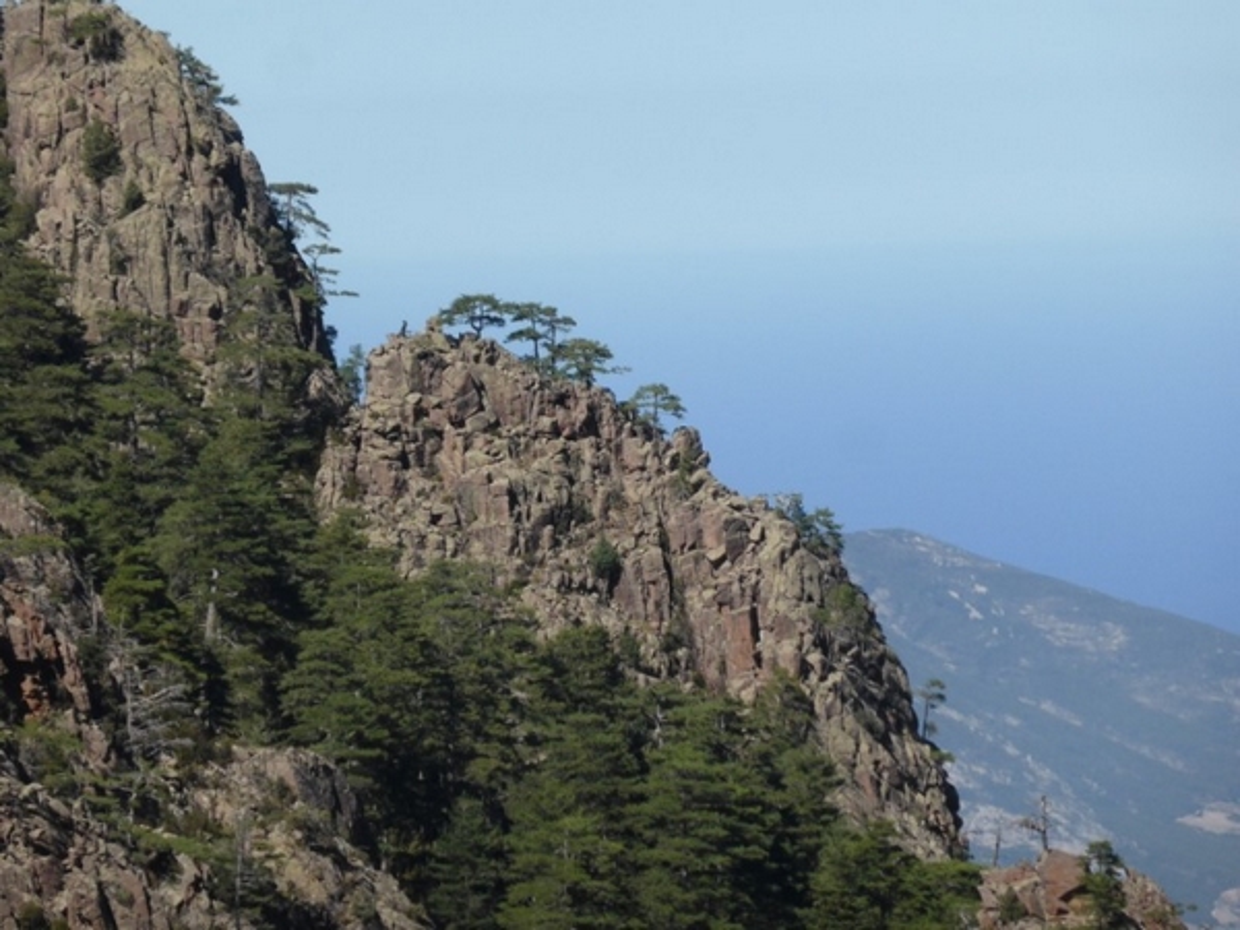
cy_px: 465
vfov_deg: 4.7
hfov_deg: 6.2
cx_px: 620
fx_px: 11391
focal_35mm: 318
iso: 100
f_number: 5.9
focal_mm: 51.5
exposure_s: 1/500
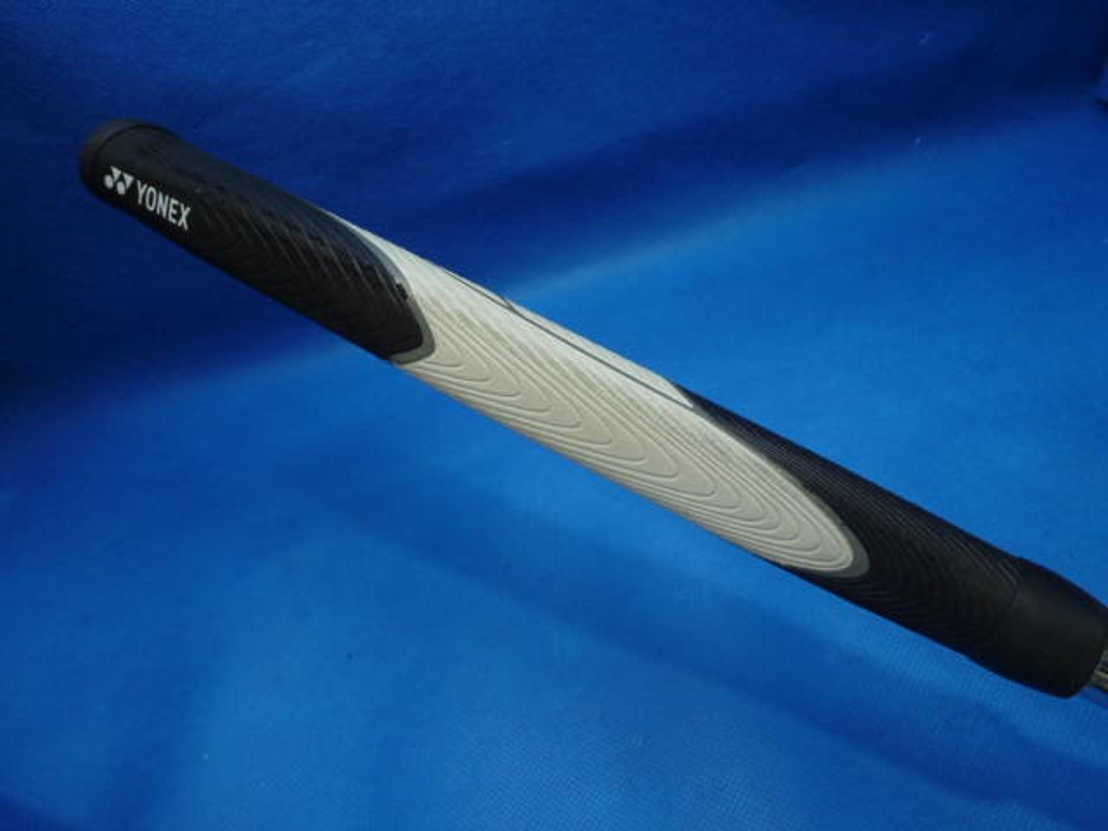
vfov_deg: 54.9
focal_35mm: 25
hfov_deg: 69.4
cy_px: 416
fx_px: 800
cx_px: 554
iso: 100
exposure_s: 1/30
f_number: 2.8
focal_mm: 4.5
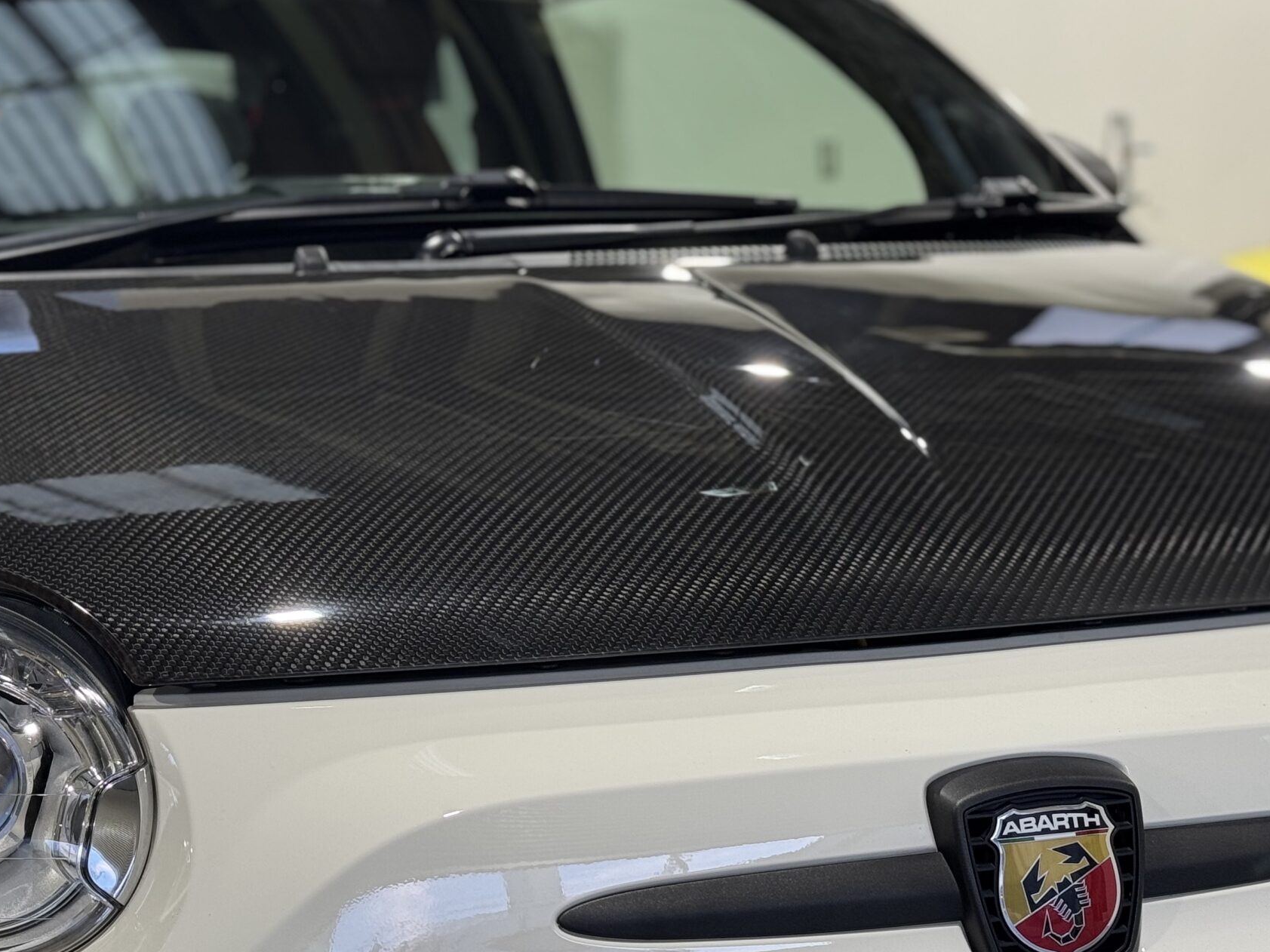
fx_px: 2678
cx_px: 498
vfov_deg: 20.2
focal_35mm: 73
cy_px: 433
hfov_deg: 26.6
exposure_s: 1/50
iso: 50
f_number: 1.78
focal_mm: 6.76
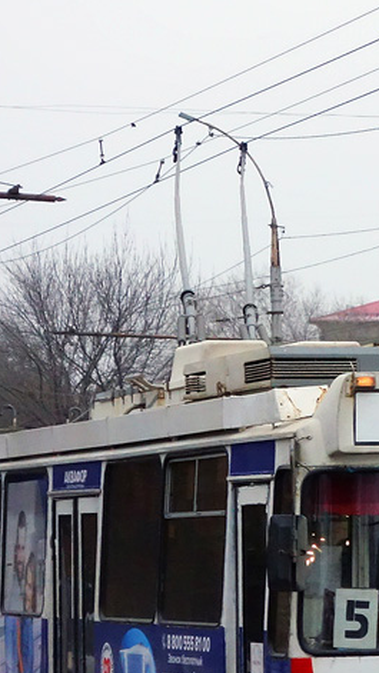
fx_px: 2858
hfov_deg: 7.5
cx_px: 430
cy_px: 463
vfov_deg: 13.4
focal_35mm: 160
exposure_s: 1/500
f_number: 3.5
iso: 1250
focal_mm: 22.25
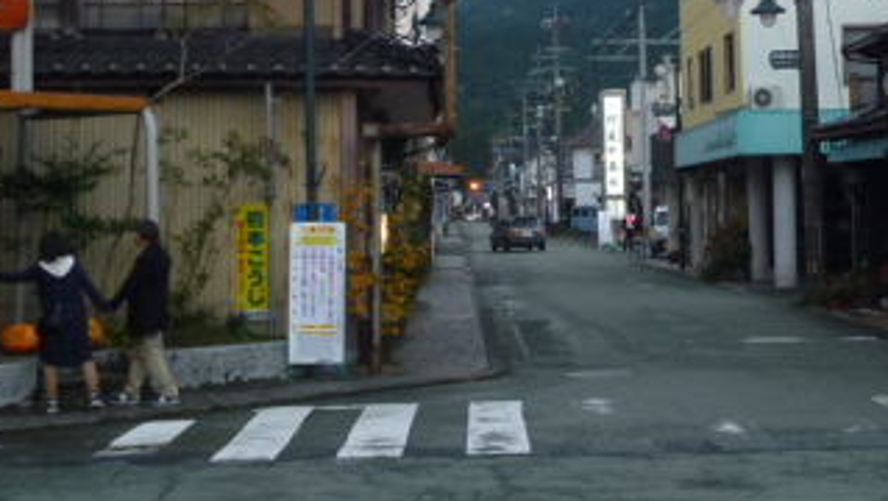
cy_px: 50
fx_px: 1956
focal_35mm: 83
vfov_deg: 14.5
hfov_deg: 25.4
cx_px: 626
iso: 200
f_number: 3.8
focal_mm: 6.8
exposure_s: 1/20
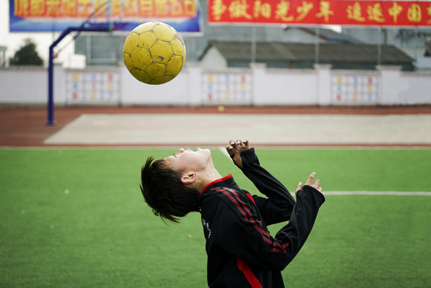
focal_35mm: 70
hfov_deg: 28.8
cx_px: 216
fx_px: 838
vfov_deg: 19.5
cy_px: 144
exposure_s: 1/640
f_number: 4
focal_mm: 70
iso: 160
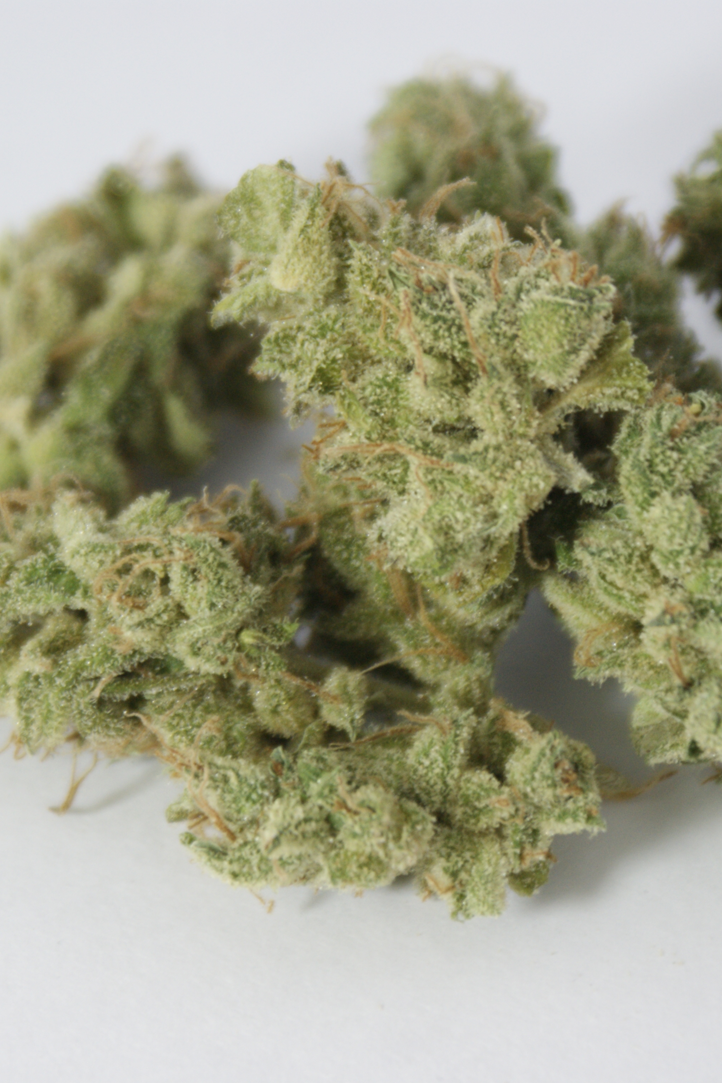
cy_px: 541
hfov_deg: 8.7
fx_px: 4753
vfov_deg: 13.0
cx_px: 464
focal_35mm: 158
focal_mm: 70
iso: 320
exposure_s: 1/125
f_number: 5.6
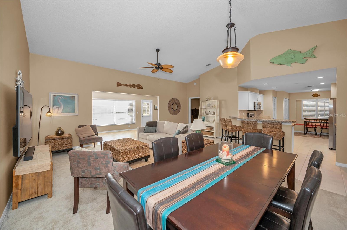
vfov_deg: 81.1
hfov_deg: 104.3
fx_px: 135
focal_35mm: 14
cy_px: 115
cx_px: 174
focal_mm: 14
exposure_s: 1/30
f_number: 5.6
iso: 320
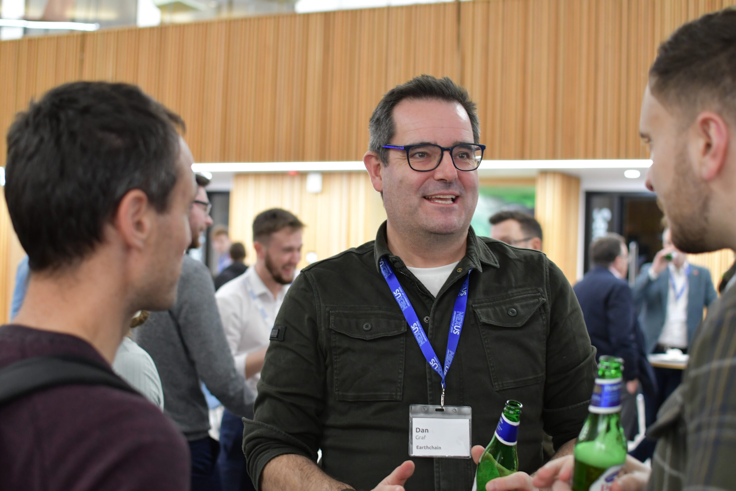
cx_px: 368
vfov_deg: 26.0
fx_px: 1063
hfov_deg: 38.2
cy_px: 246
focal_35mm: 52
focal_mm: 35
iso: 1600
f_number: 2.8
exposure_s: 1/125
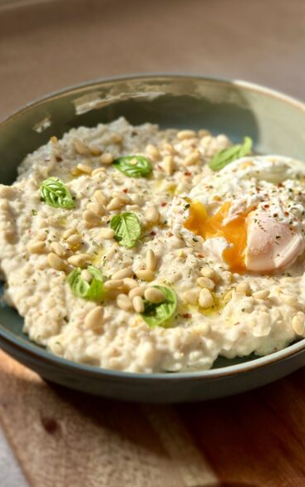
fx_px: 691
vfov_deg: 38.9
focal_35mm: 52
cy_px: 241
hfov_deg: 24.8
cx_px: 180
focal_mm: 6.86
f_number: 1.78
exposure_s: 1/3597
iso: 80
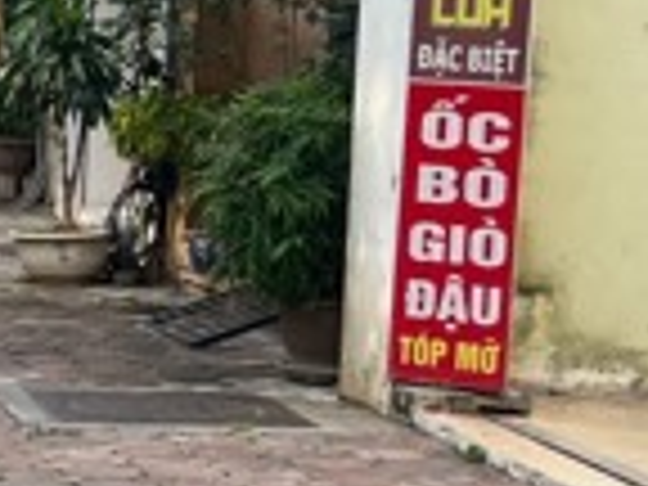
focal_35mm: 126
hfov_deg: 14.3
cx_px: -396
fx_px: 2359
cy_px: 124
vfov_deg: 11.7
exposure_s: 1/607
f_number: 1.5
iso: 50
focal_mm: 5.7
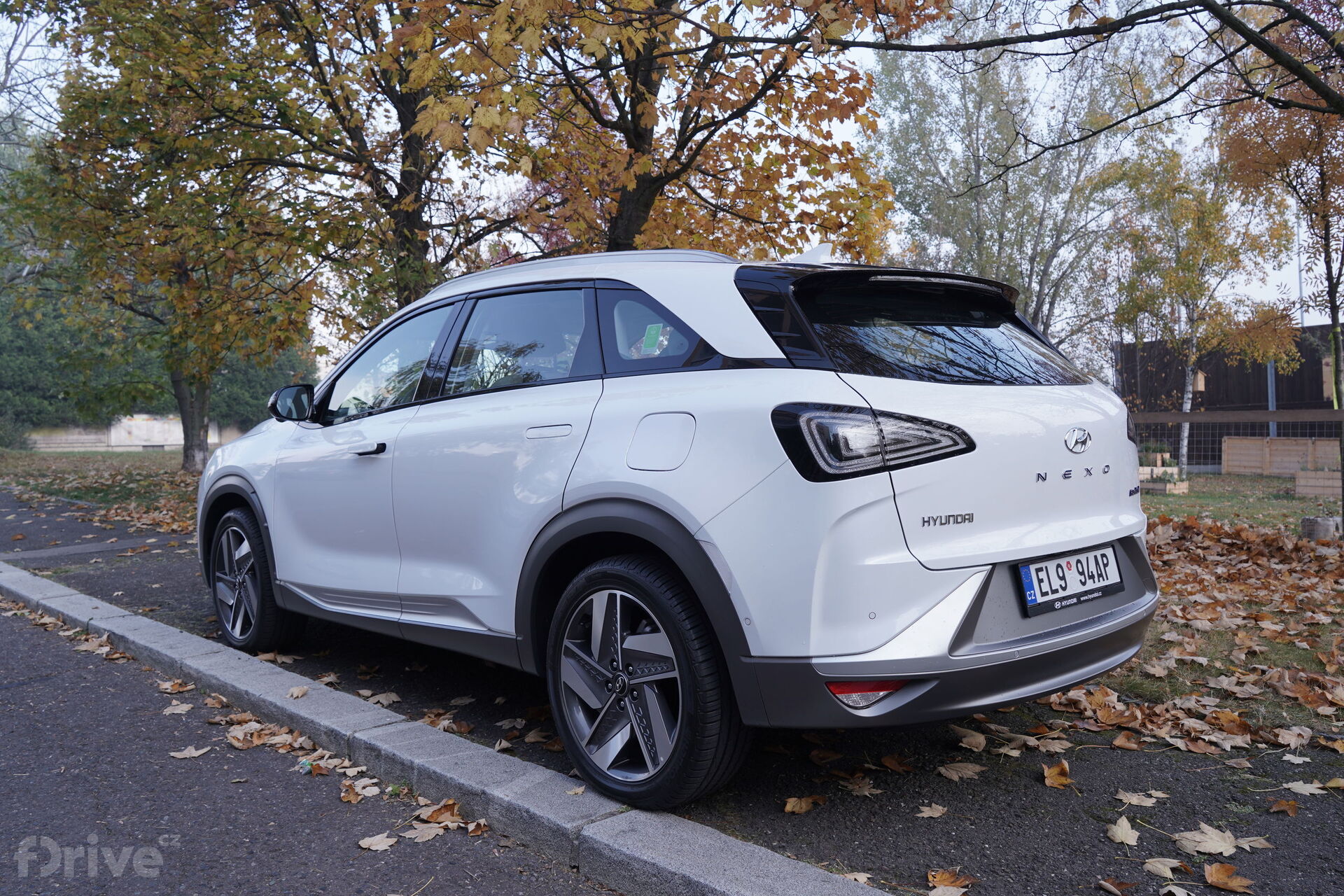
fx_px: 1045
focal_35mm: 28
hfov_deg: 65.5
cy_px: 448
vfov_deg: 46.4
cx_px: 672
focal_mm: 28
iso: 160
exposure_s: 1/125
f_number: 6.3
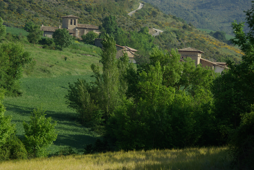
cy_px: 85
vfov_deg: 8.0
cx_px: 127
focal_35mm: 172
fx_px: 1219
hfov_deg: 11.9
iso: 200
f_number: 8
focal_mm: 115
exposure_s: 1/350
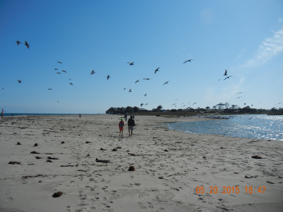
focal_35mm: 30
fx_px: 245
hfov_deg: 60.0
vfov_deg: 46.8
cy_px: 106
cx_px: 142
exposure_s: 1/1168
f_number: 7
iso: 160
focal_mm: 5.4
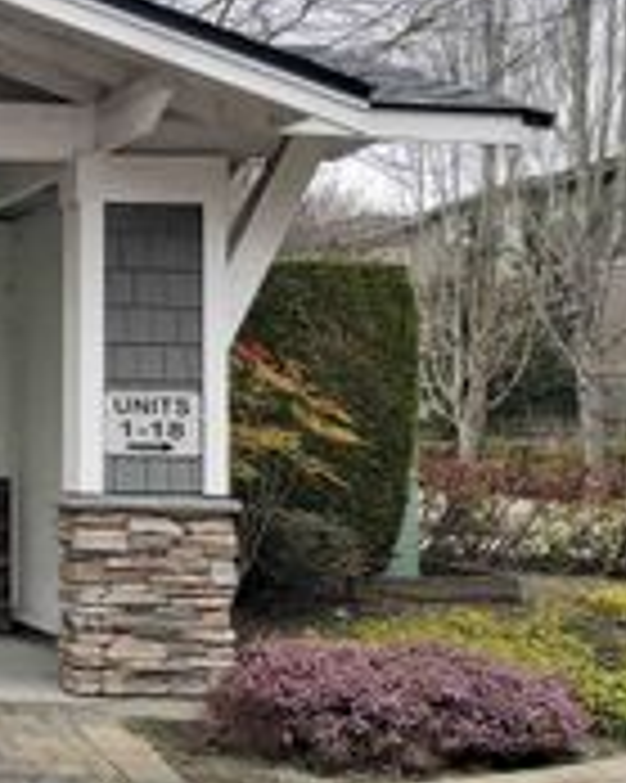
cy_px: 340
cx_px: -401
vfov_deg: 26.1
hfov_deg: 17.9
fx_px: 1692
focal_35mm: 73
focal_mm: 3.92
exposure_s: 1/474
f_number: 1.7
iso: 64
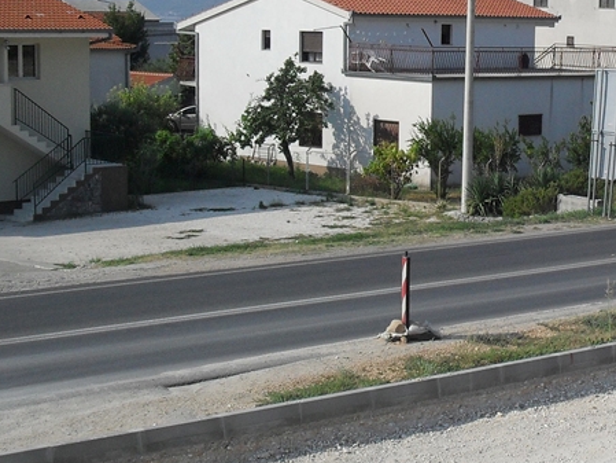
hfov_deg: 24.2
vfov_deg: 18.9
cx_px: 580
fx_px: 1388
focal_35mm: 78
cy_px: 235
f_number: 8.4
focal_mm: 6.3
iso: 100
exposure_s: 1/350
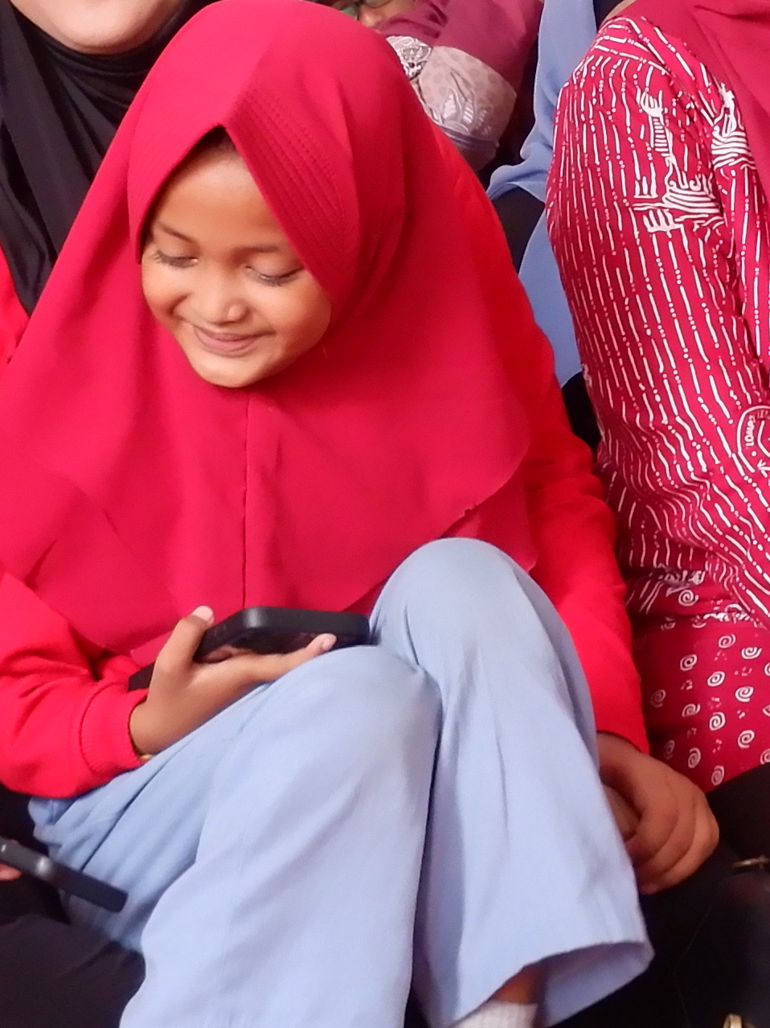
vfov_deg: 14.1
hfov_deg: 10.6
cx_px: 407
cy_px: 311
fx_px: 4154
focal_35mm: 140
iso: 2000
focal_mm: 25.6
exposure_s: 1/52
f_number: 4.5
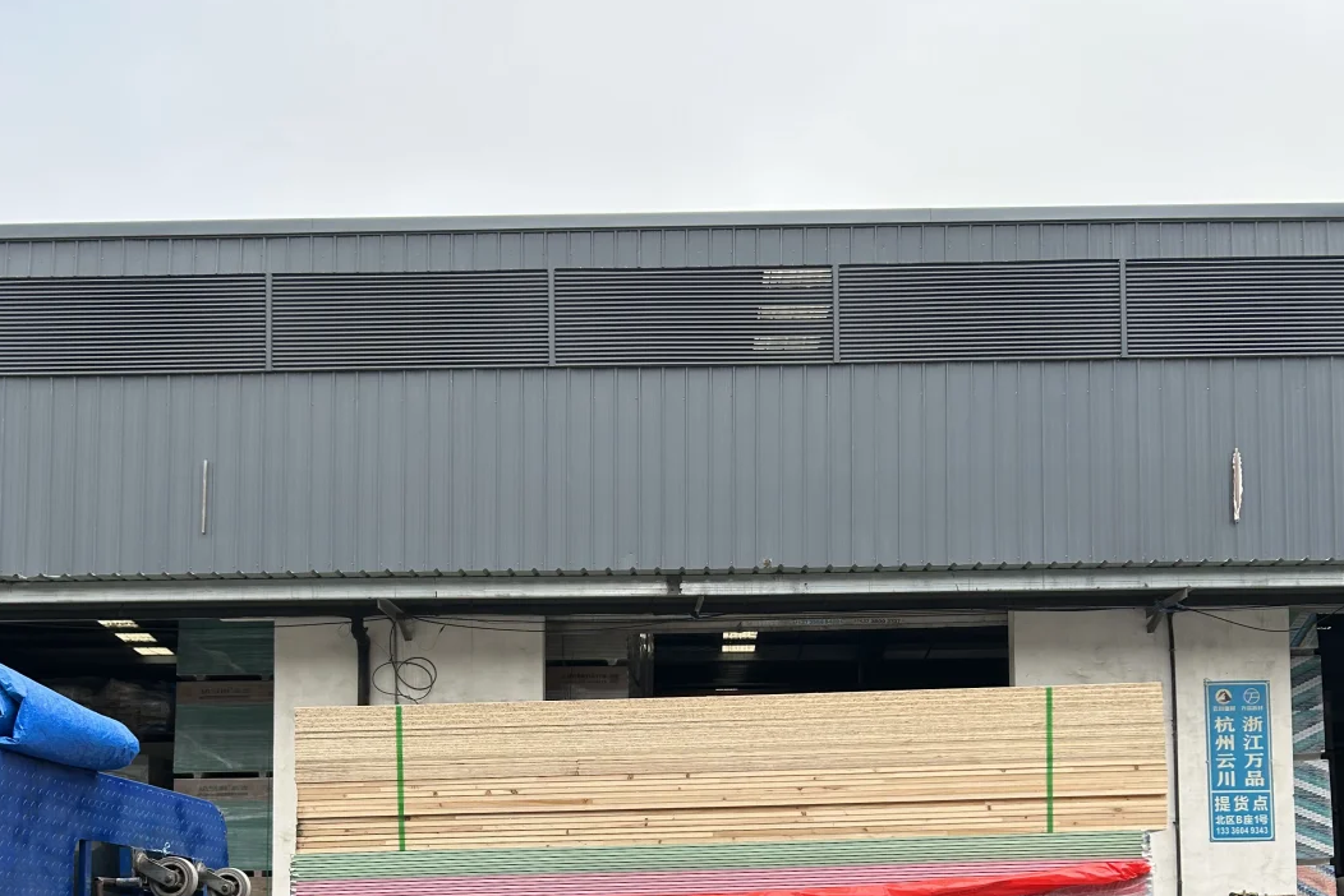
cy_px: 841
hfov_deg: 51.9
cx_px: 667
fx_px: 1382
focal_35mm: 37
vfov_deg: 33.6
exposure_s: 1/450
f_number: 1.5
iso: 50
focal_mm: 5.7
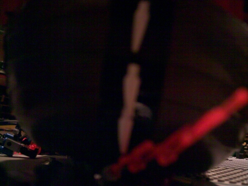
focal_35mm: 36
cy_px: 93
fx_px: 258
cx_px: 124
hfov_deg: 51.4
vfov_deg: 39.6
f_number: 2.7
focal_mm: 6
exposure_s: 1/8
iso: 160
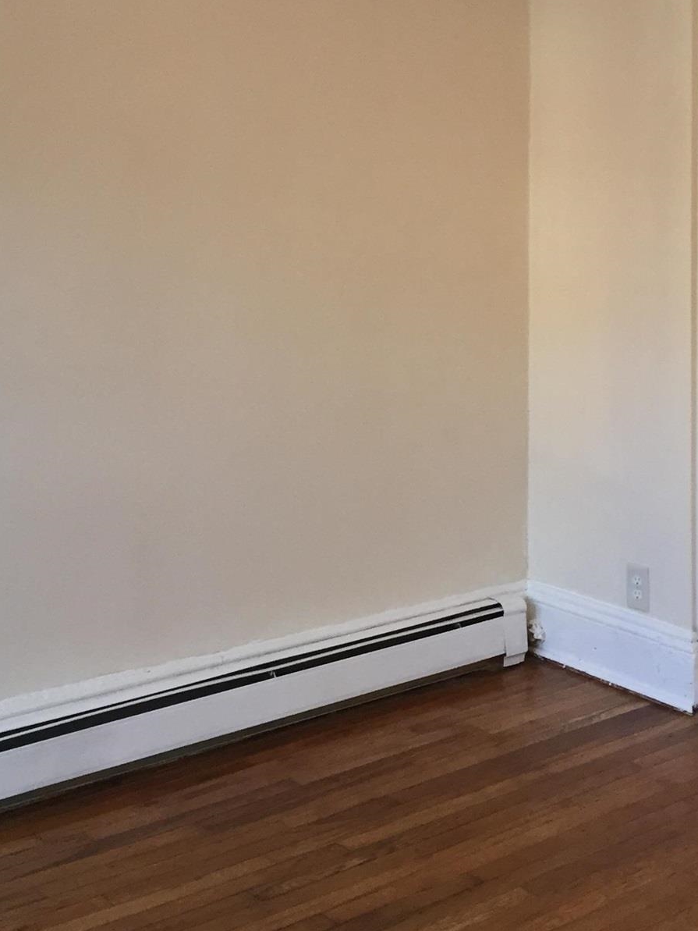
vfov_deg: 33.3
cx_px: 472
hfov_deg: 25.9
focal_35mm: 56
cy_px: 183
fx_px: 1505
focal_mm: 4.15
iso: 64
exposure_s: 1/33
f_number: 2.2
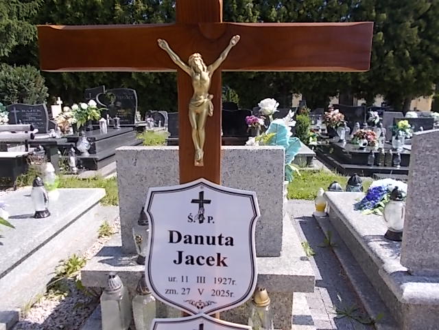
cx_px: 220
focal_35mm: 26
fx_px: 330
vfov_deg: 53.1
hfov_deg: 67.3
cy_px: 165
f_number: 3.2
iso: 80
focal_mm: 4.6
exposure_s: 1/500
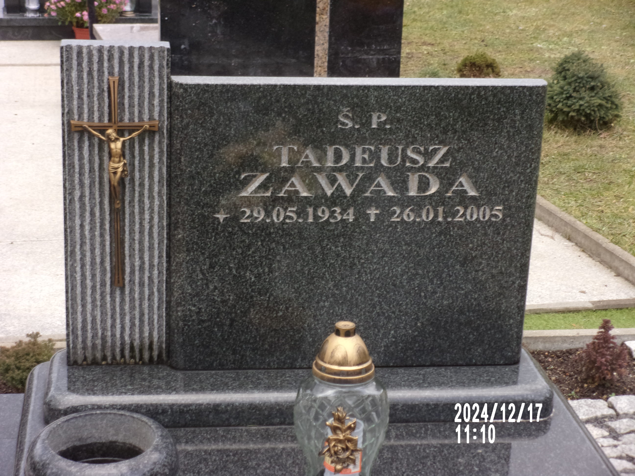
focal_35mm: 78
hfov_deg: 25.0
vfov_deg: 18.9
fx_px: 1431
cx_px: 318
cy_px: 238
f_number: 5.4
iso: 106
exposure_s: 1/34
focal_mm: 14
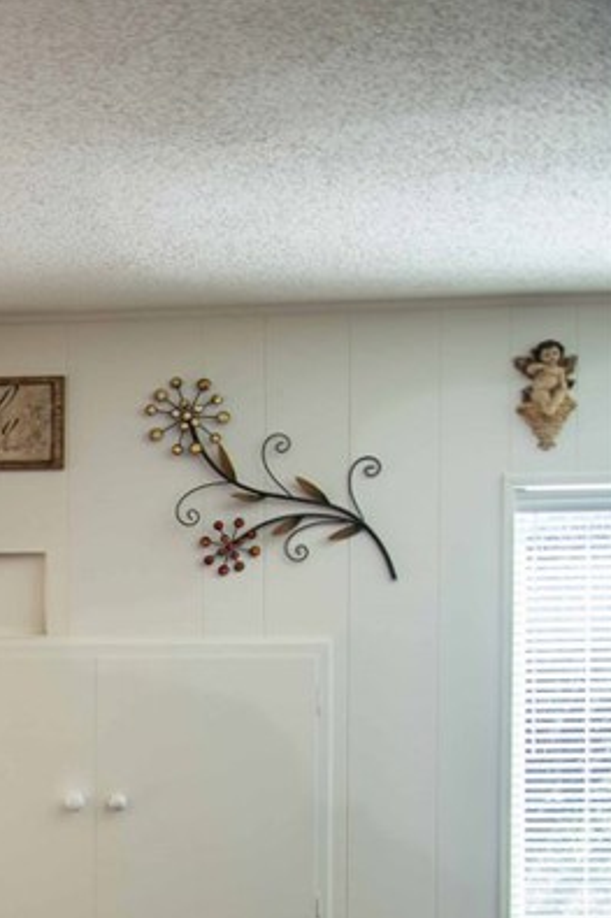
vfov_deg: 18.5
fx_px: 2777
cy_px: 782
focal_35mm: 109
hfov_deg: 11.4
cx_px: -572
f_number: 4.2
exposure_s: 1/50
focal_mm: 42
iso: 100
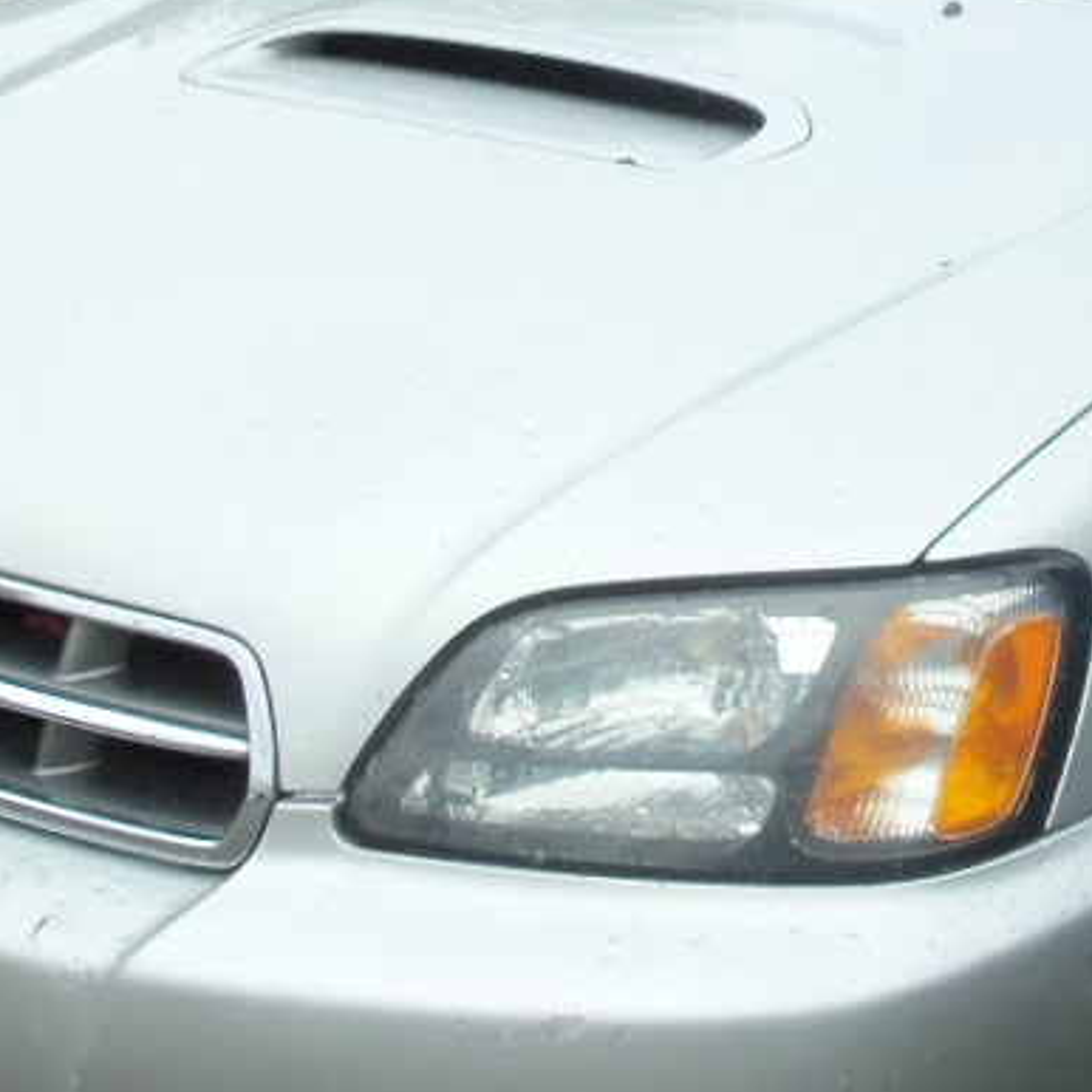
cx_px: 1197
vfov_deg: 20.3
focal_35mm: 85
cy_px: 277
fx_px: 3034
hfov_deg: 19.6
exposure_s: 1/200
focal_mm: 5.2
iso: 80
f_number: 3.4
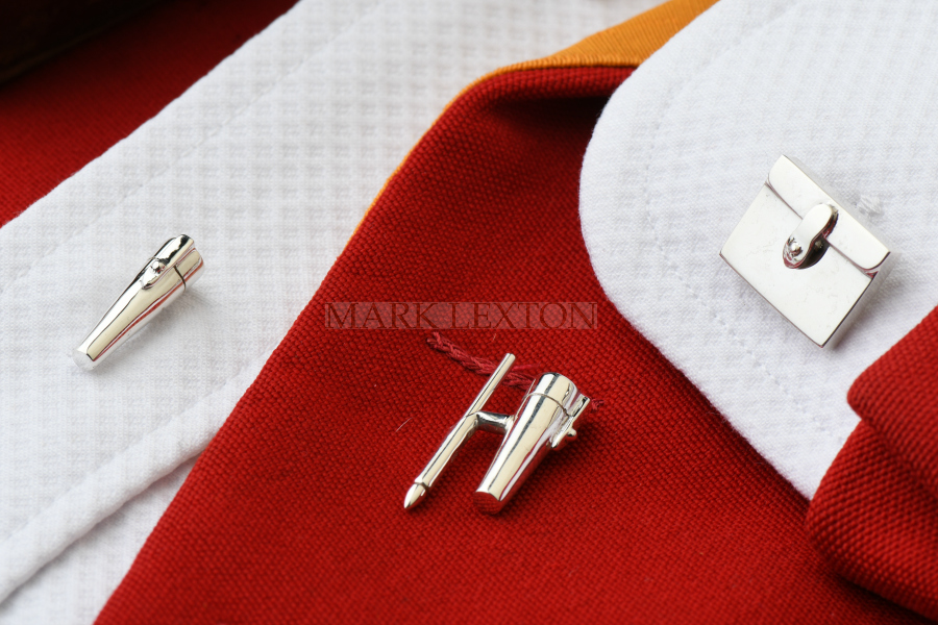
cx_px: 469
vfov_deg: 8.7
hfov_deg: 13.0
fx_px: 4103
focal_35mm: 158
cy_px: 312
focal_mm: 105
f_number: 18
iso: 100
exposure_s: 1/125
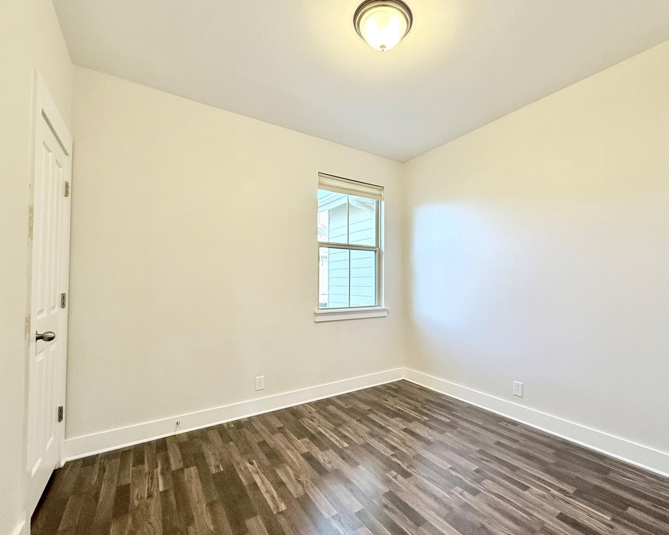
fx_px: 317
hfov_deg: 92.7
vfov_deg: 80.4
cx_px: 374
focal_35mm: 16
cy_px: 275
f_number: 2.2
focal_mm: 2.22
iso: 320
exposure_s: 1/120
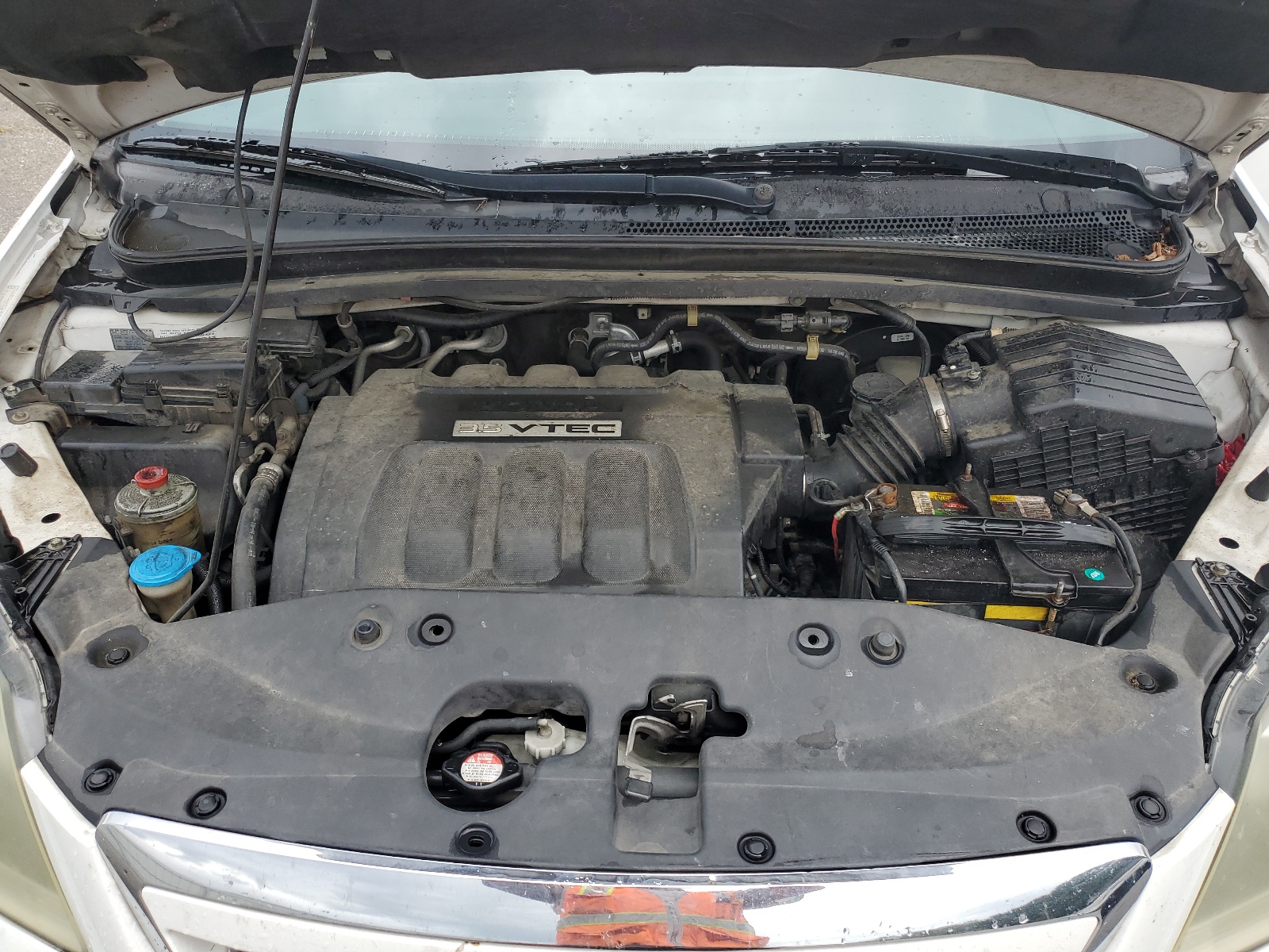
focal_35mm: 26
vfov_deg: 53.1
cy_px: 476
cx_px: 634
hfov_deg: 67.3
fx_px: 953
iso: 50
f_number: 1.5
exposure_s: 1/588
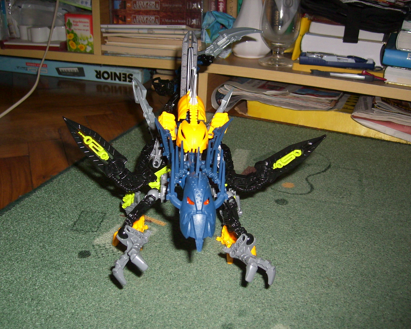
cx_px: 198
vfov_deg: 43.4
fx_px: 414
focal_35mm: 34
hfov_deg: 52.8
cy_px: 167
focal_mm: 5.99
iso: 100
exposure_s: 1/30
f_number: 7.1
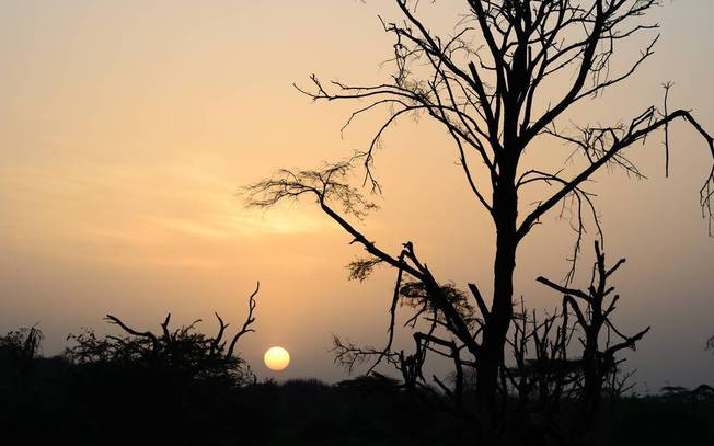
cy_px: 236
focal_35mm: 131
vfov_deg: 10.0
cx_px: 356
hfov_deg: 16.0
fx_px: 2548
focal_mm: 80
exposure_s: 1/500
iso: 200
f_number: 5
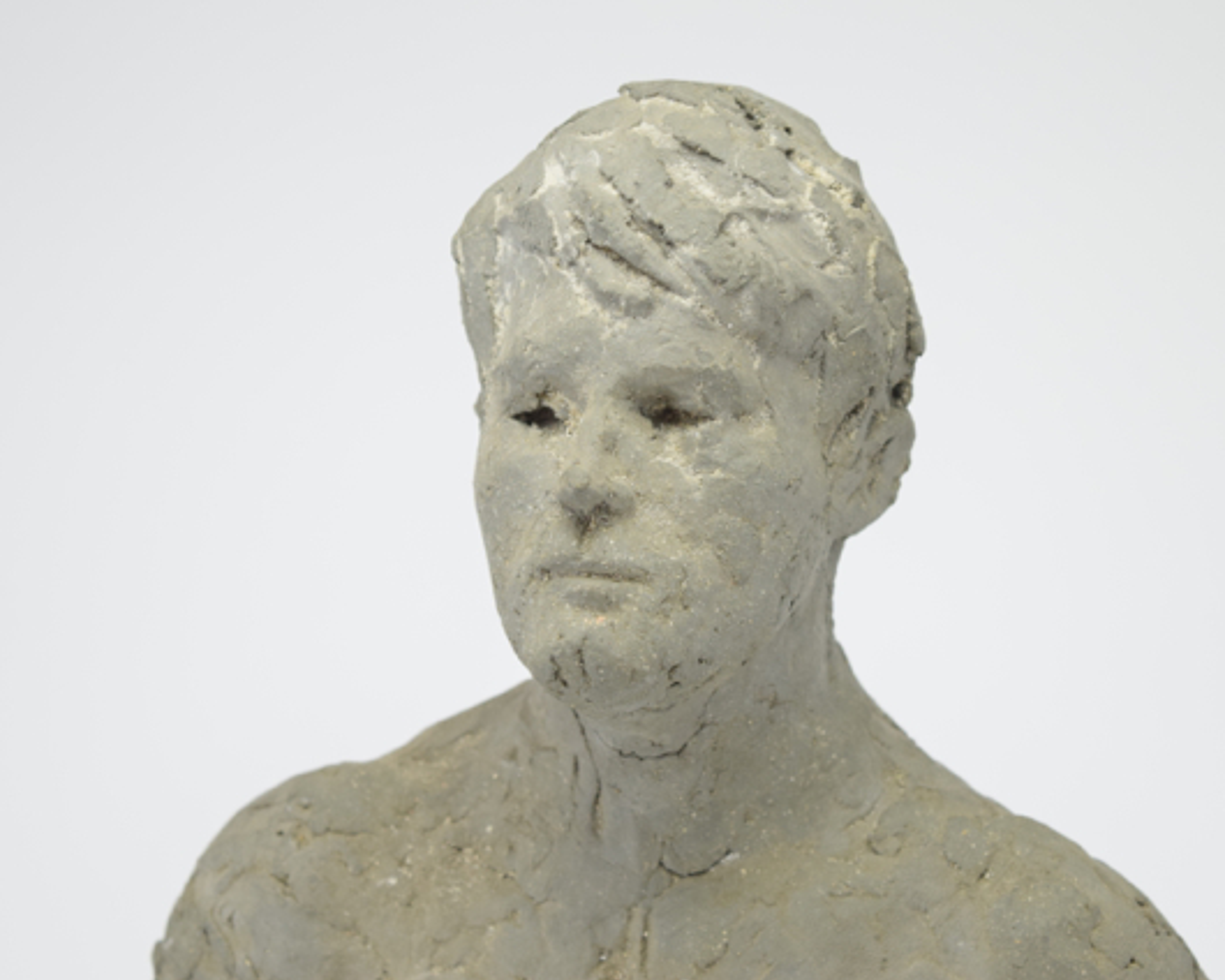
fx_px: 3392
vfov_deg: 16.4
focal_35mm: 94
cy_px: 491
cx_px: 606
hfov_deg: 20.5
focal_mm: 55
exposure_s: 1/125
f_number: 5.6
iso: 800
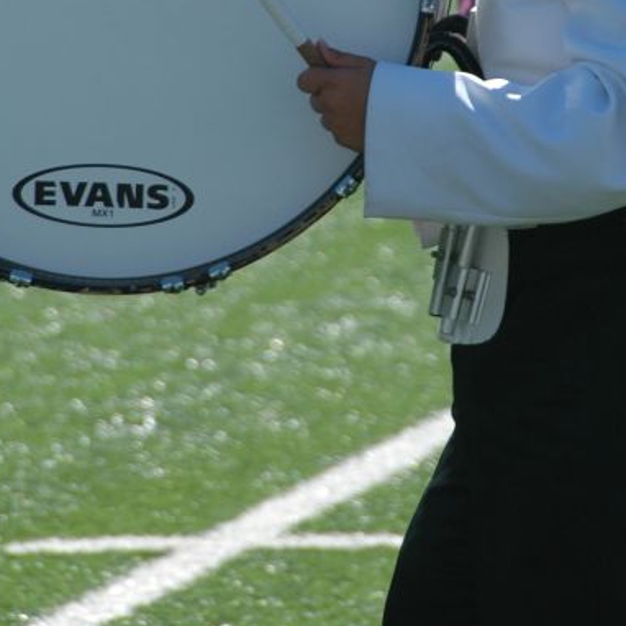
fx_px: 13954
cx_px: 410
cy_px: 97
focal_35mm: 682
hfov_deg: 2.6
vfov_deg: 2.6
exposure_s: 1/500
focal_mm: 200
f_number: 5.6
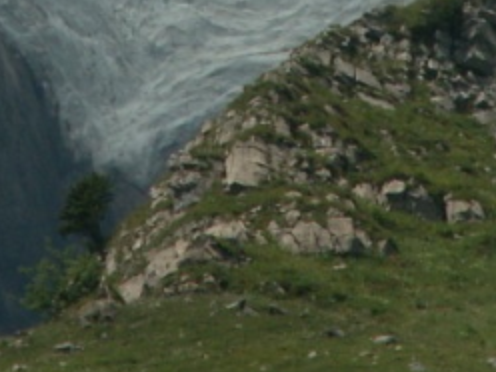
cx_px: 148
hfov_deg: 2.1
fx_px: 13369
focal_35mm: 933
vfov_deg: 1.6
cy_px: -212
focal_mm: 37.02
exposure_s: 1/250
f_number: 8
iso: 50
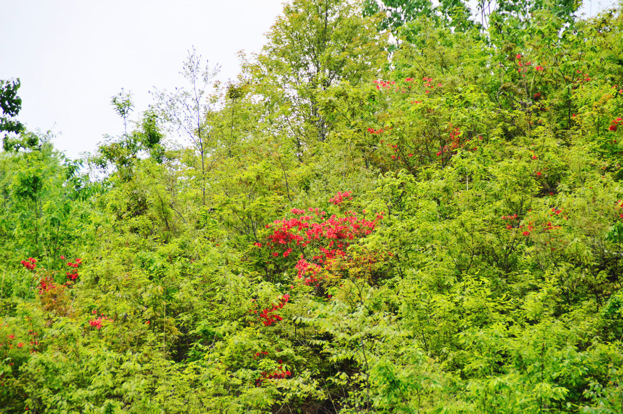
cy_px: 207
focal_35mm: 300
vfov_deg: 4.6
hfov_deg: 6.9
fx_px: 5187
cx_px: 312
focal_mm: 200
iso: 640
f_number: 6.3
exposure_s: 1/2000
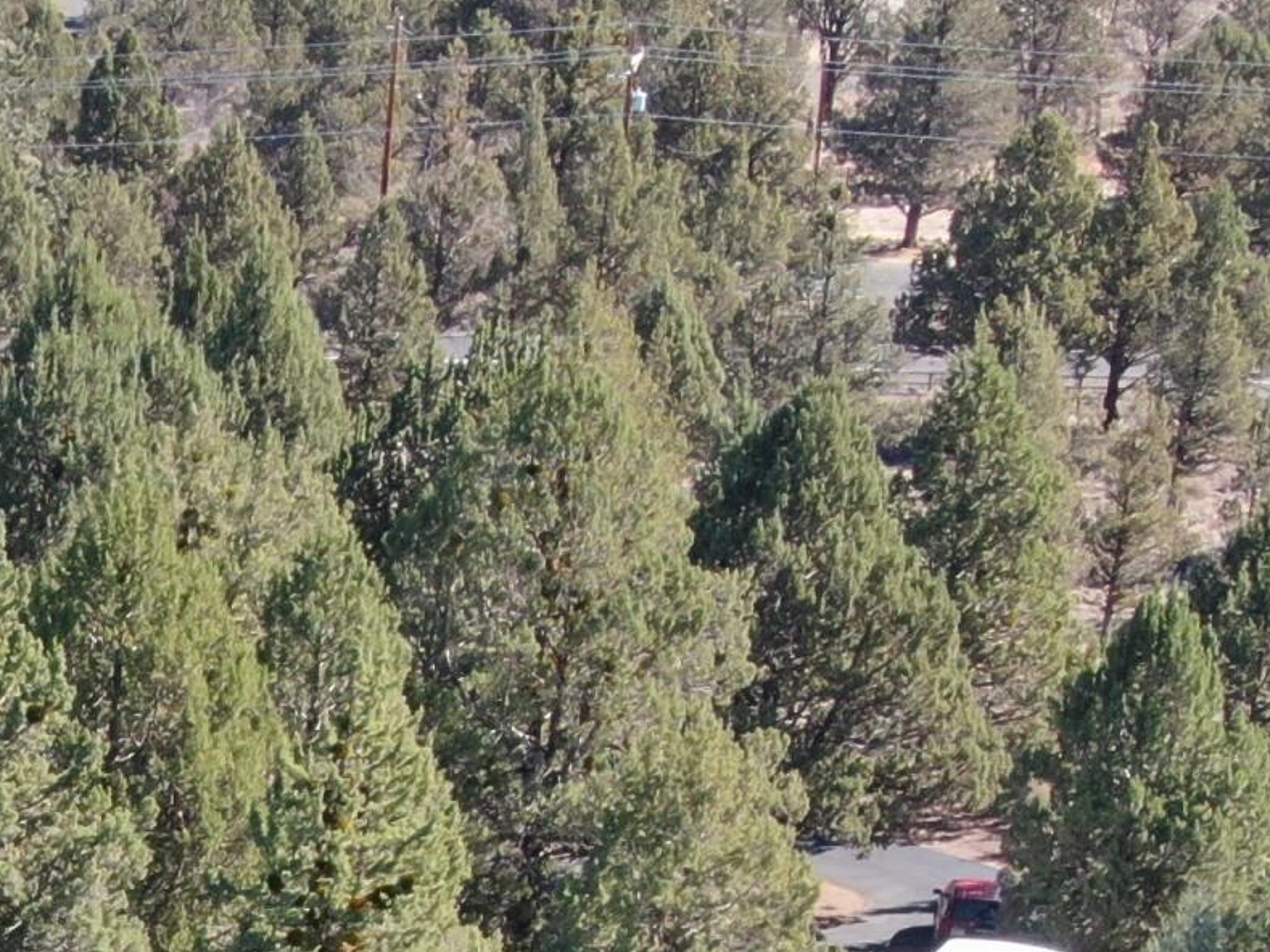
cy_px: 1386
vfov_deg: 9.5
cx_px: -855
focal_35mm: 152
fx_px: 5577
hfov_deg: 12.1
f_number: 3.5
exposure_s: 1/240
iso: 100
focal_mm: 6.92
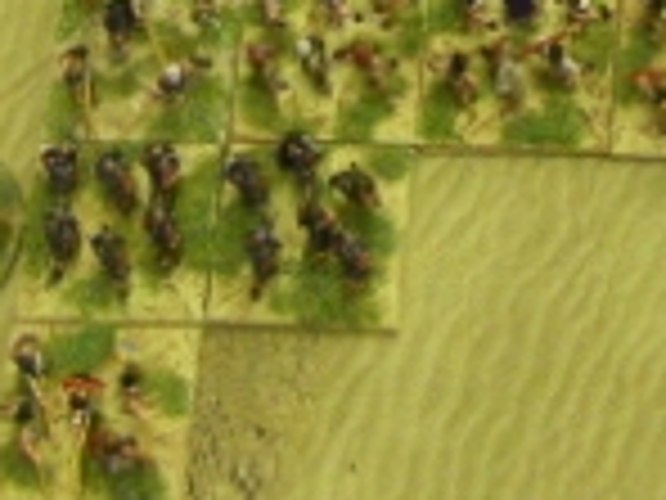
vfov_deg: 7.2
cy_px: -495
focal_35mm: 199
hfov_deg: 9.8
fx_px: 3829
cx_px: 794
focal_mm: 6.3
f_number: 3.5
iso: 500
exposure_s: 1/50
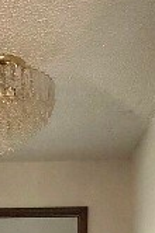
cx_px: 6
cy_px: 364
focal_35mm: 90
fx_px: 584
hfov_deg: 14.9
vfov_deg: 19.4
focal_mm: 2.22
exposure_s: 1/60
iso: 400
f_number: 2.2
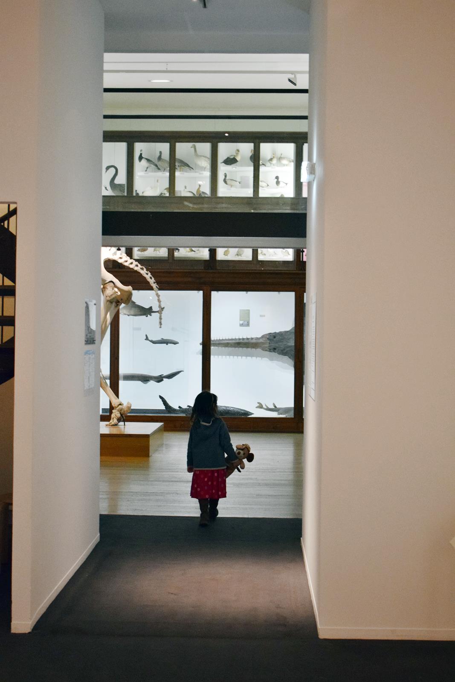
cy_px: 341
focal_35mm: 54
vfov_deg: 36.9
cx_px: 228
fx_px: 1023
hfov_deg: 25.1
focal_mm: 36
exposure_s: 1/60
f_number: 4.8
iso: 2500
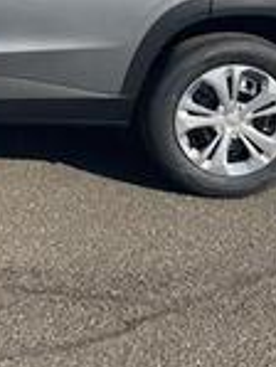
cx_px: -81
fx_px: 934
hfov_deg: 16.0
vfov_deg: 21.6
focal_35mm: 88
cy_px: 25
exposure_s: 1/2053
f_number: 1.6
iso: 32
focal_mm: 4.2
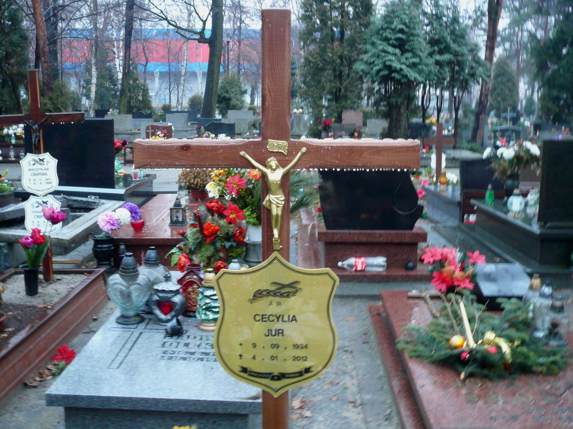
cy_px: 214
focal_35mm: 39
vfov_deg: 36.8
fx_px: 646
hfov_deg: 47.9
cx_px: 286
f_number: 3.2
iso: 200
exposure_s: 1/6
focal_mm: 6.4
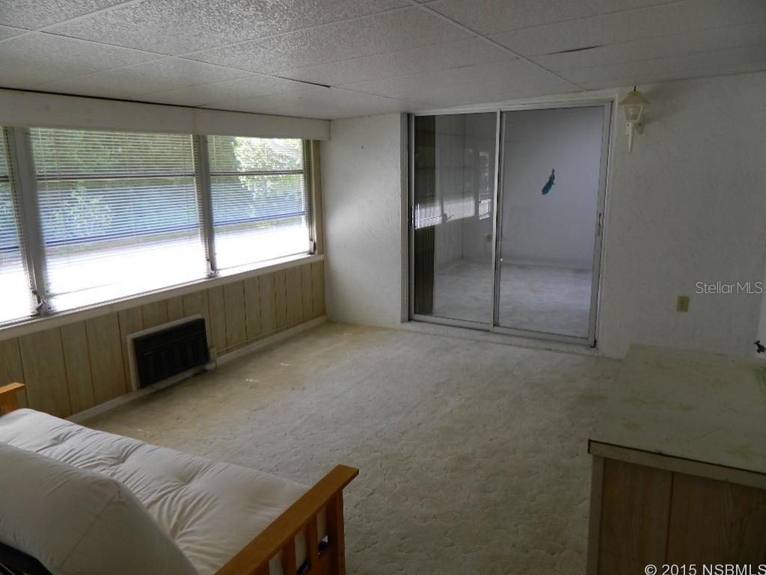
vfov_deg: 54.9
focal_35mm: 25
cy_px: 288
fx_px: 553
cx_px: 383
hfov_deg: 69.4
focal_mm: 4.5
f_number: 3.1
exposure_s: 1/40
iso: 80
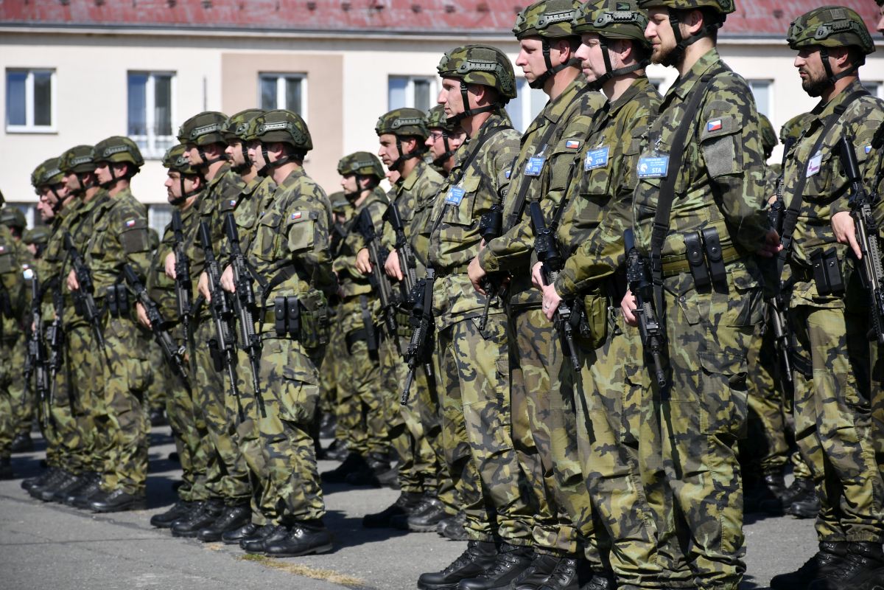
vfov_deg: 8.7
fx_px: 3855
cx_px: 442
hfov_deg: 13.1
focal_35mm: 157
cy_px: 295
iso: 100
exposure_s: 1/640
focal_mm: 105
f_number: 6.3
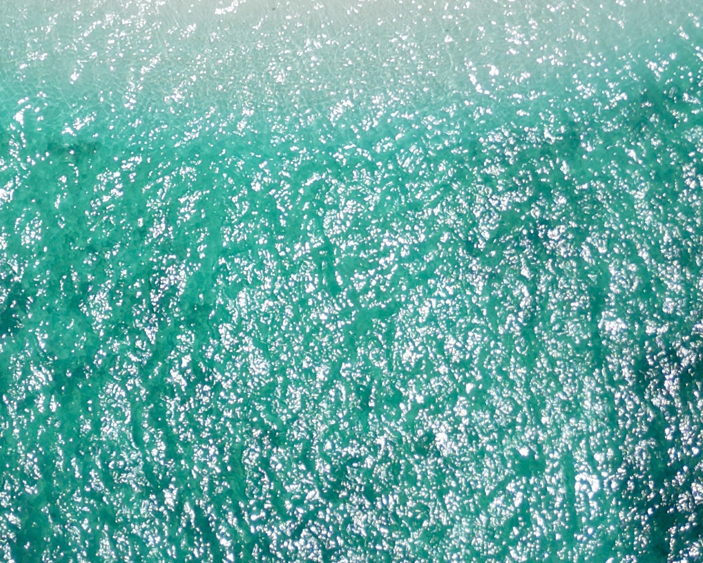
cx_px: 228
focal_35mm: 75
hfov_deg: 25.2
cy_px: 110
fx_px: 1561
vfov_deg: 20.2
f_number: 1.7
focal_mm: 6.72
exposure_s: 1/8000
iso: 110
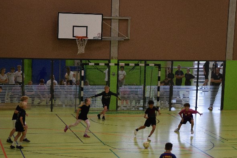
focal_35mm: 101
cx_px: 124
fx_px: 665
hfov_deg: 20.2
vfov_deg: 13.5
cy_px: 116
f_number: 3.5
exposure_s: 1/500
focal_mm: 40
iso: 2200
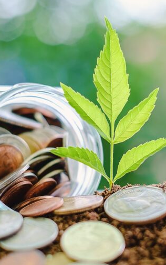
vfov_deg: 25.2
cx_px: 122
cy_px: 132
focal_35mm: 82
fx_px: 594
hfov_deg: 15.8
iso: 200
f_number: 2.5
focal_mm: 35
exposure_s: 1/125
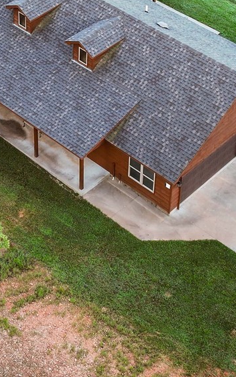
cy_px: 30
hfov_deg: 15.1
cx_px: 66
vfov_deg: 23.4
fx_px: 885
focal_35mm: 86
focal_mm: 12.29
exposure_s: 1/30
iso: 100
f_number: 2.8
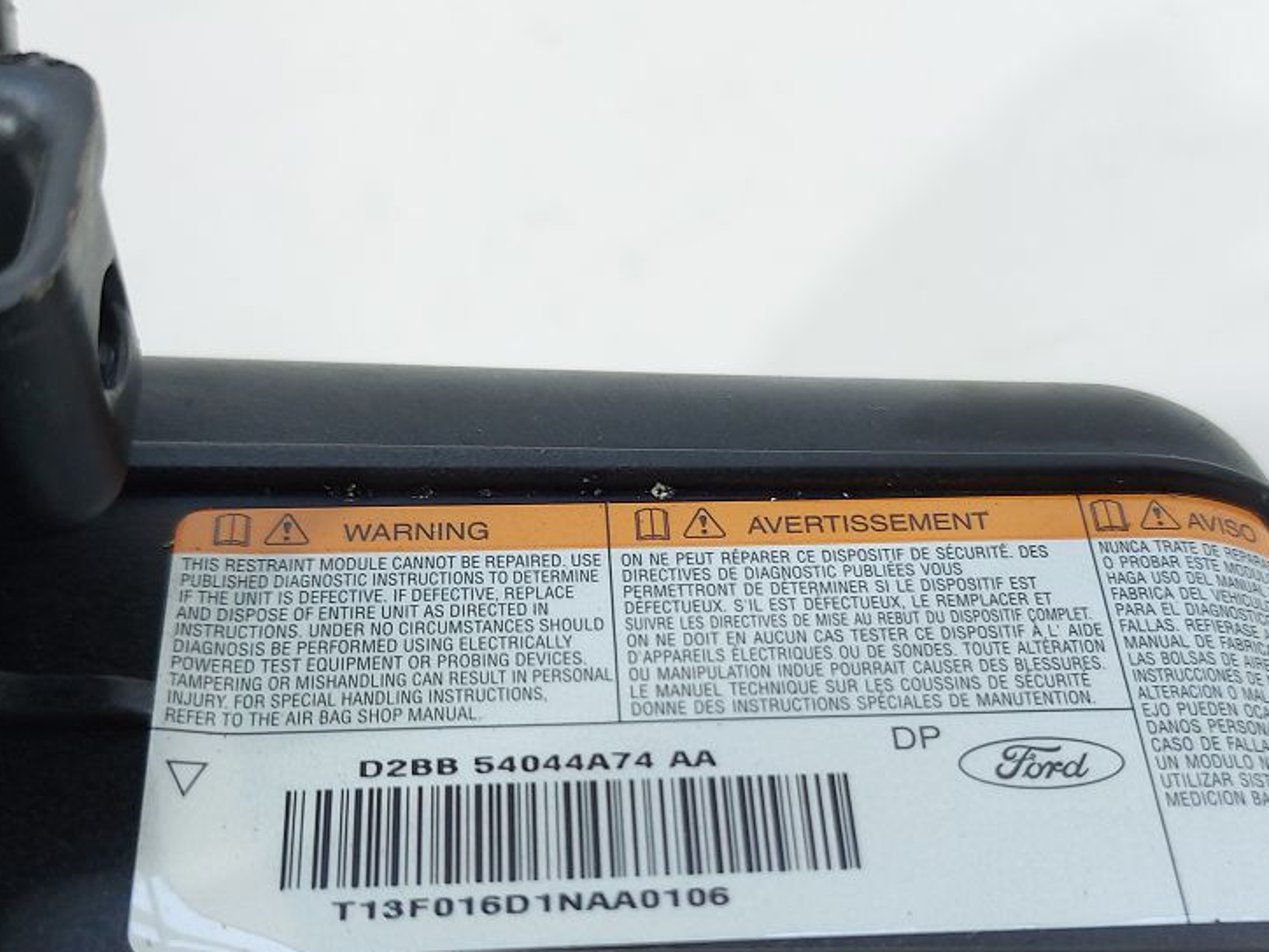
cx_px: 712
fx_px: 1686
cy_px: 628
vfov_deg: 31.3
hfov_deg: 41.2
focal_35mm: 46
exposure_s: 1/50
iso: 64
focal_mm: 5.23
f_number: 1.8
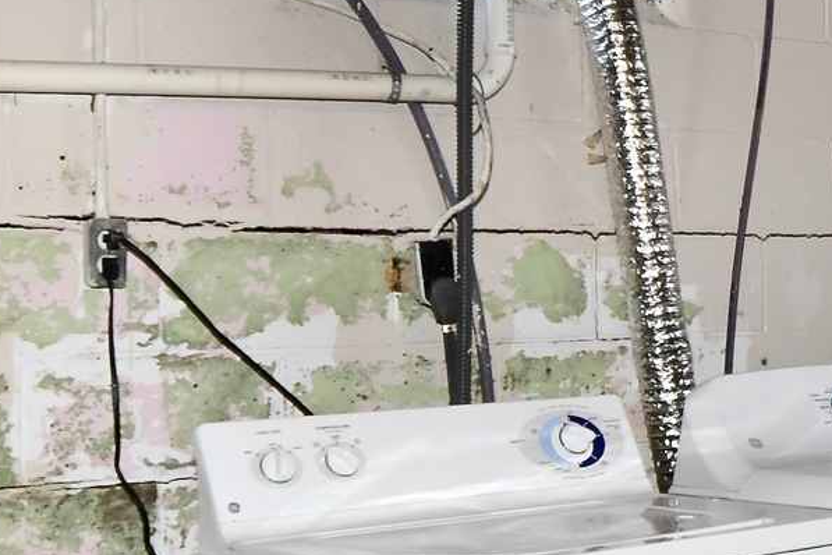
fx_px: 1664
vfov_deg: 18.9
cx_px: 871
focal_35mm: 72
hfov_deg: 26.3
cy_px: 337
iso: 640
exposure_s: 1/60
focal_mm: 14
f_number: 6.3
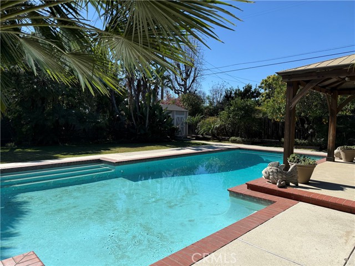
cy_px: 133
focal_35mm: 24
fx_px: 246
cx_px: 178
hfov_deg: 71.6
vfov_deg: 56.8
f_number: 1.78
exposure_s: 1/4405
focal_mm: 6.76
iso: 80
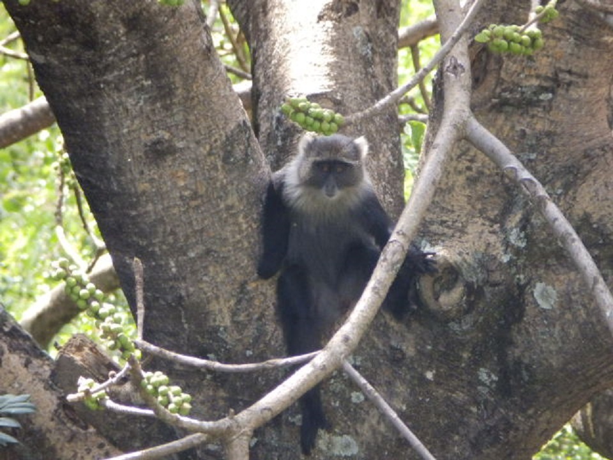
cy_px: 230
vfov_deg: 1.7
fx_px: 15867
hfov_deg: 2.2
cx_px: 306
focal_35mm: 896
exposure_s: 1/250
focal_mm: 160
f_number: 5.7
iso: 800
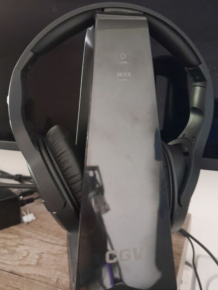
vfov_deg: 60.0
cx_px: 106
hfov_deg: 46.8
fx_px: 252
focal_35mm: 30
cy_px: 144
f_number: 1.8
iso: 1250
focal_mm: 4
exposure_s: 1/10
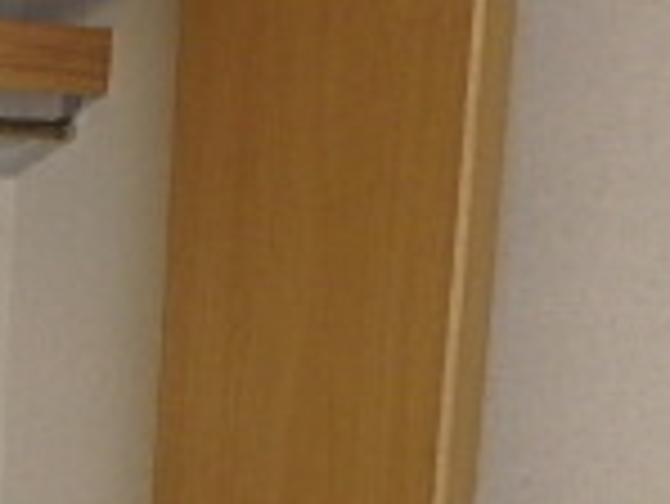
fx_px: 1743
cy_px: 648
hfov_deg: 18.7
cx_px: -391
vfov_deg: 15.7
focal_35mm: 90
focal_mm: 3.7
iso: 250
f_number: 3.5
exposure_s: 1/30
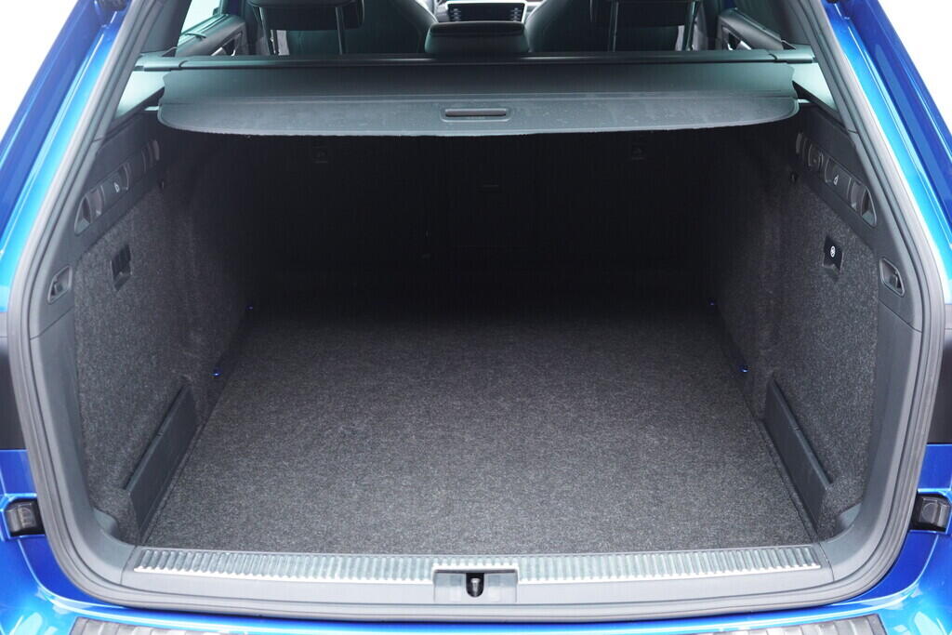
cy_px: 318
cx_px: 476
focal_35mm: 36
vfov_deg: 36.9
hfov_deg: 53.1
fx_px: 952
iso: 800
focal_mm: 24
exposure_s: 1/40
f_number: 2.8
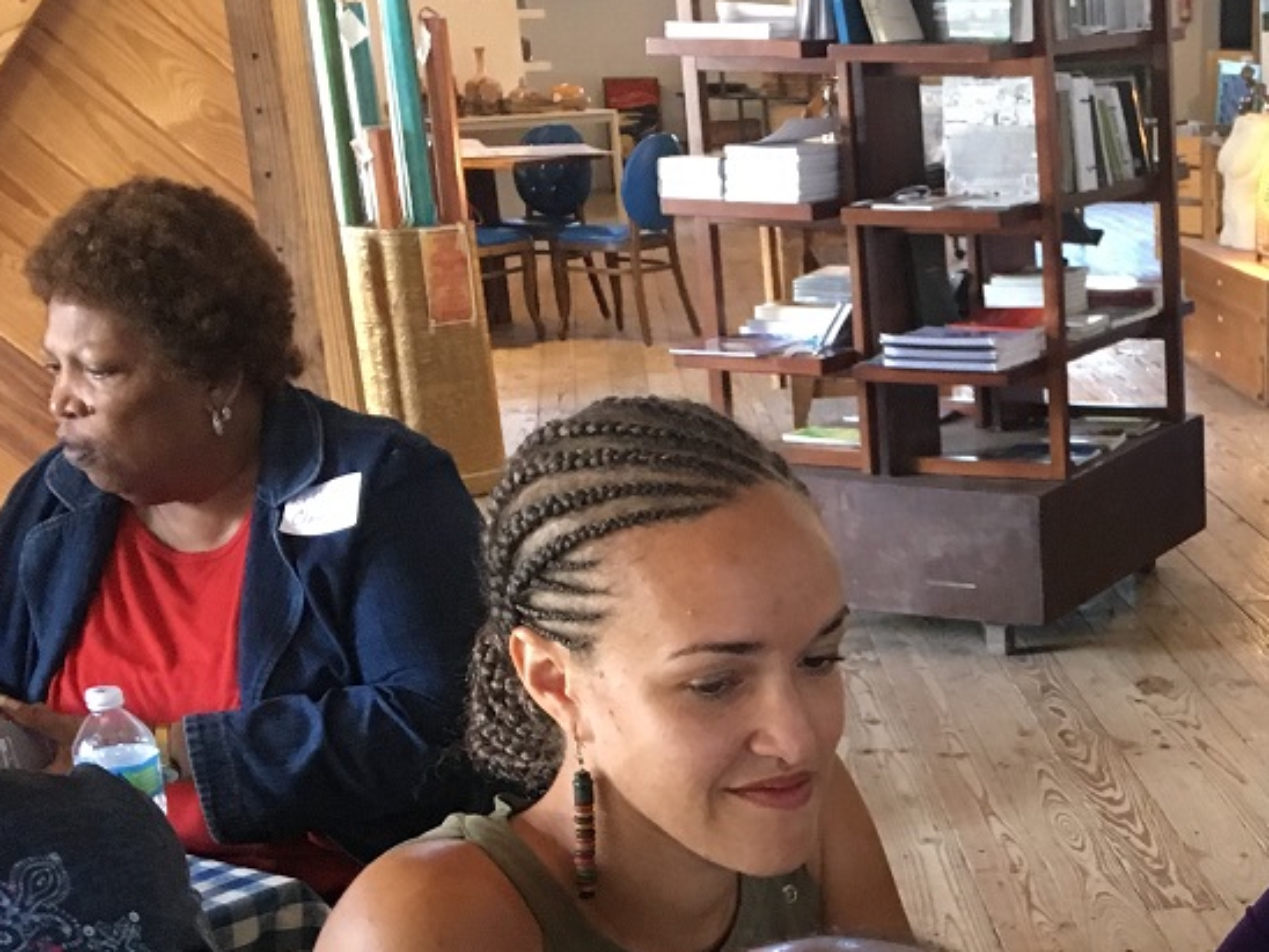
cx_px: 1304
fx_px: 2346
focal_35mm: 64
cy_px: 767
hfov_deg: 28.2
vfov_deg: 22.6
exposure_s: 1/30
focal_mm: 4.15
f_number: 2.2
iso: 200
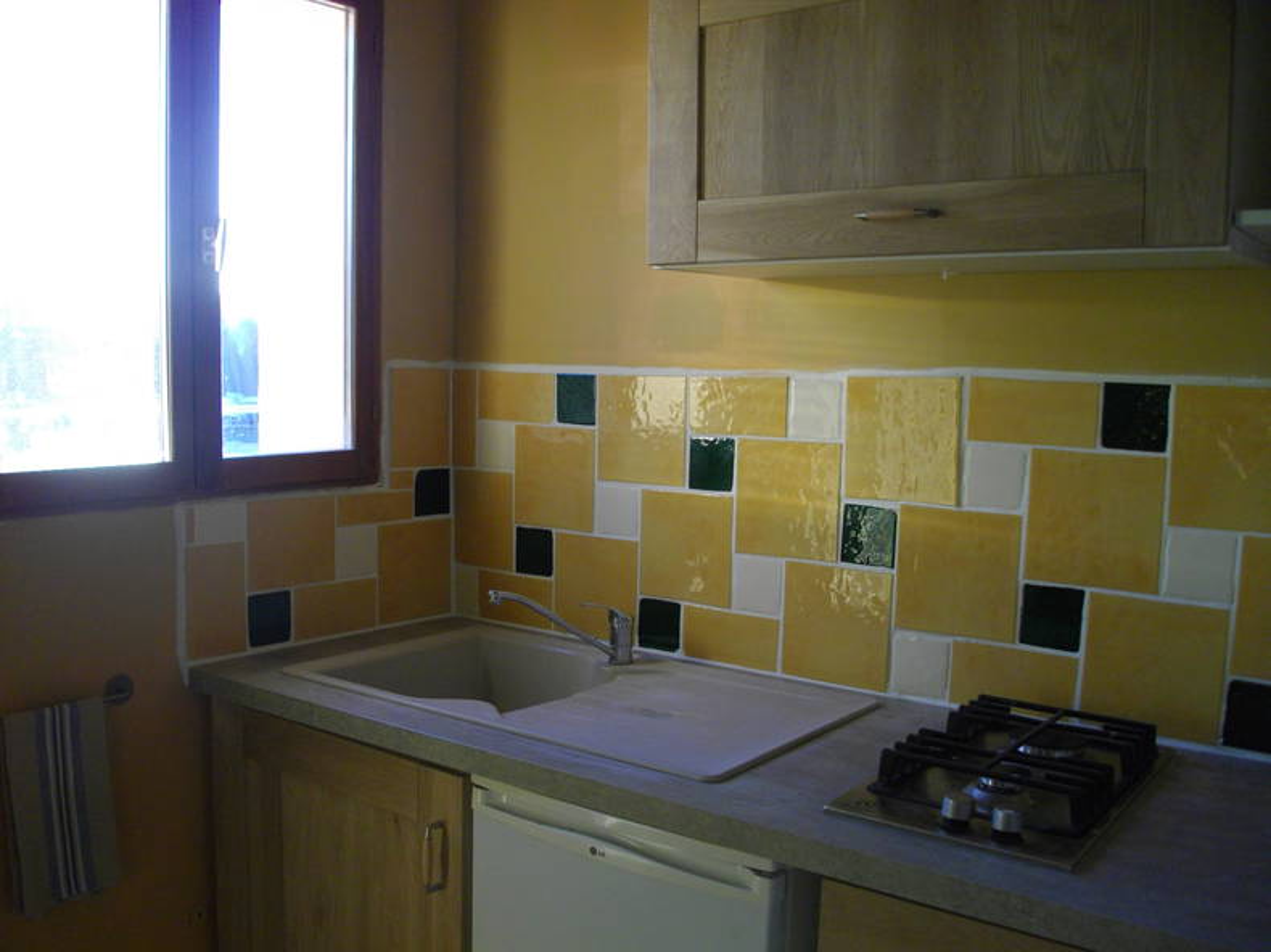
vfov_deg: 44.1
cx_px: 636
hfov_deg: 56.8
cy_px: 476
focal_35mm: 32
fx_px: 1175
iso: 200
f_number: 2.9
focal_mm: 5.7
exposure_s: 1/80
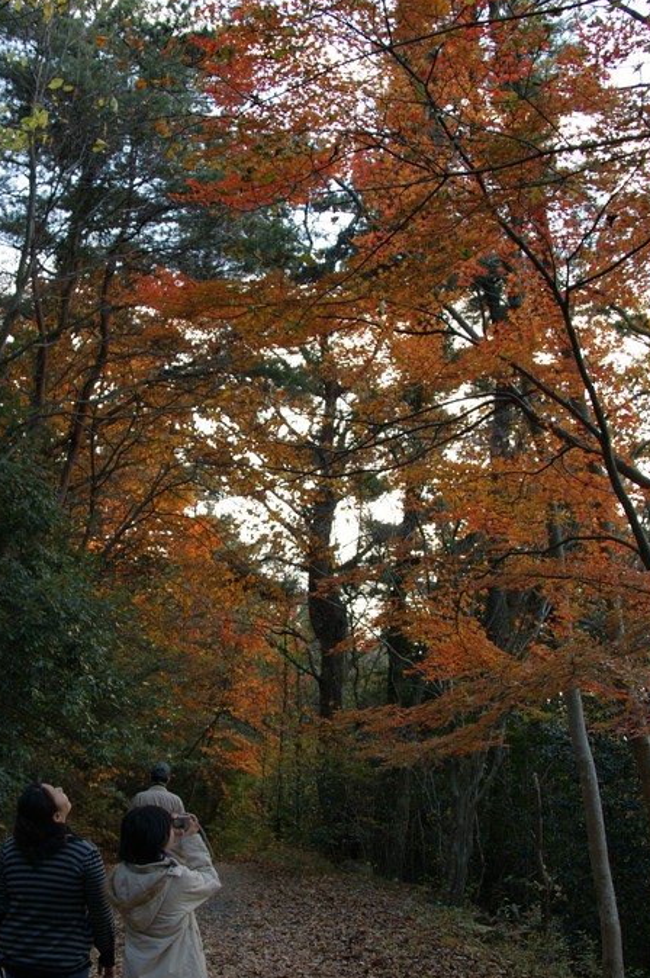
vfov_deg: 47.4
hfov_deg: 32.3
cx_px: 208
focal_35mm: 41
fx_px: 1113
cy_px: 541
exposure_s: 1/40
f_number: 4.5
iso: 100
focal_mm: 18
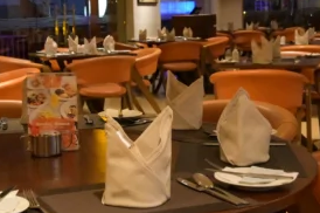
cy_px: 45
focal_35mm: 71
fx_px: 630
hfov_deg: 27.9
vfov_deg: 19.0
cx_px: 68
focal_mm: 19
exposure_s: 1/60
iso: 4000
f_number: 4
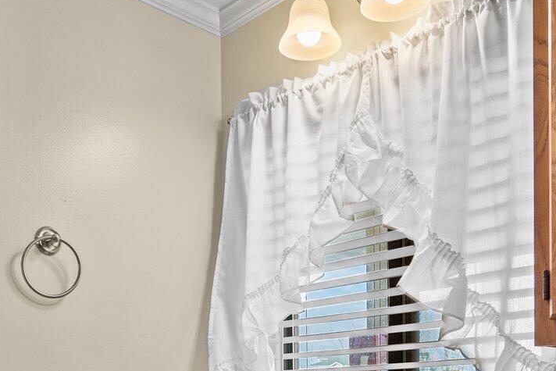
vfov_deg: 26.8
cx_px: 263
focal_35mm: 46
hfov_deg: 42.7
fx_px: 711
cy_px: 410
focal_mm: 16
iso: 200
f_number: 4
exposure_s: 1/6
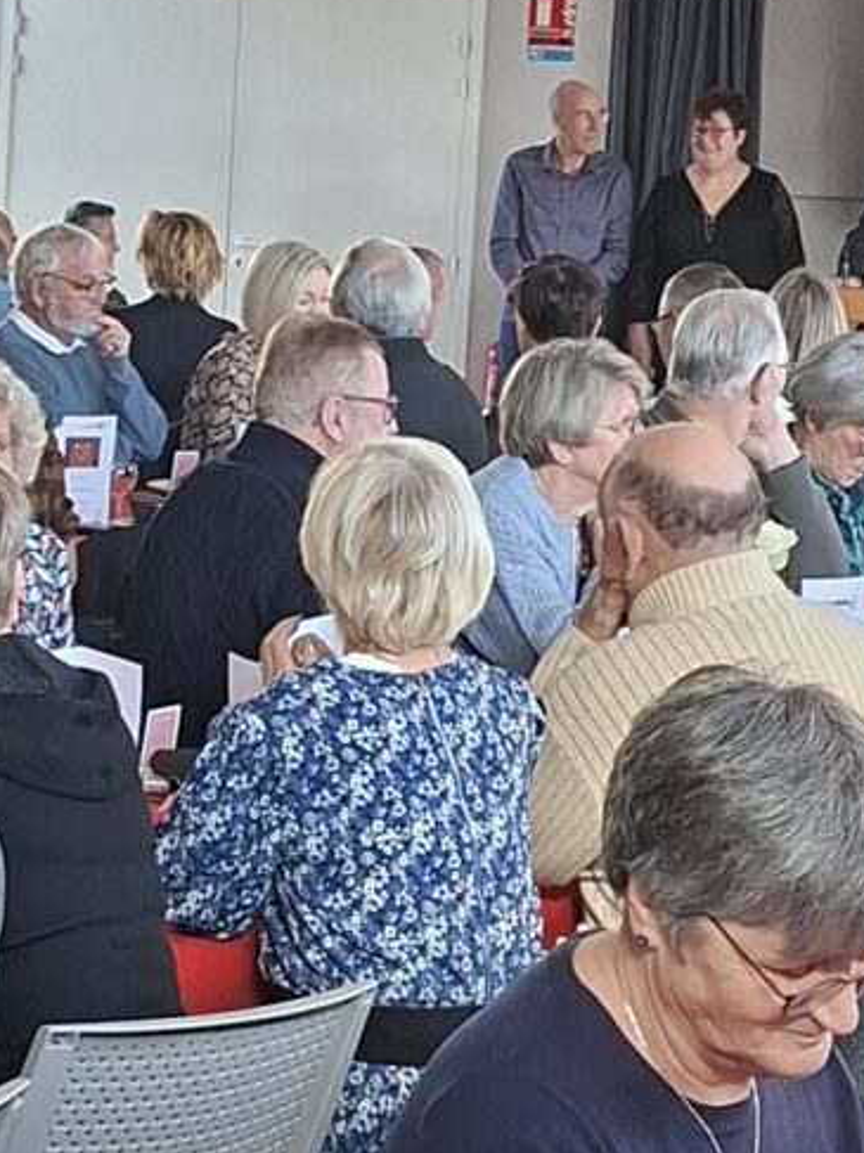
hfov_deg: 12.2
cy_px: 154
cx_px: 291
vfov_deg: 16.1
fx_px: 4029
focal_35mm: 121
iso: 160
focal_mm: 5.54
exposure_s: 1/100
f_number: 1.8
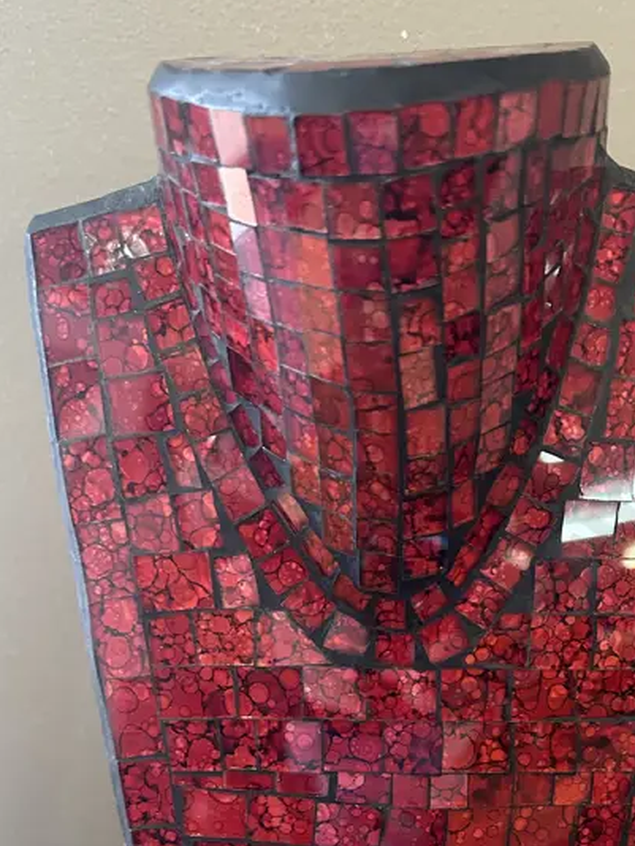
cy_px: 772
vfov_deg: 38.2
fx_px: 1124
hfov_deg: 31.3
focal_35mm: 46
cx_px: 429
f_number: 1.78
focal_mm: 6.86
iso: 400
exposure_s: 1/50
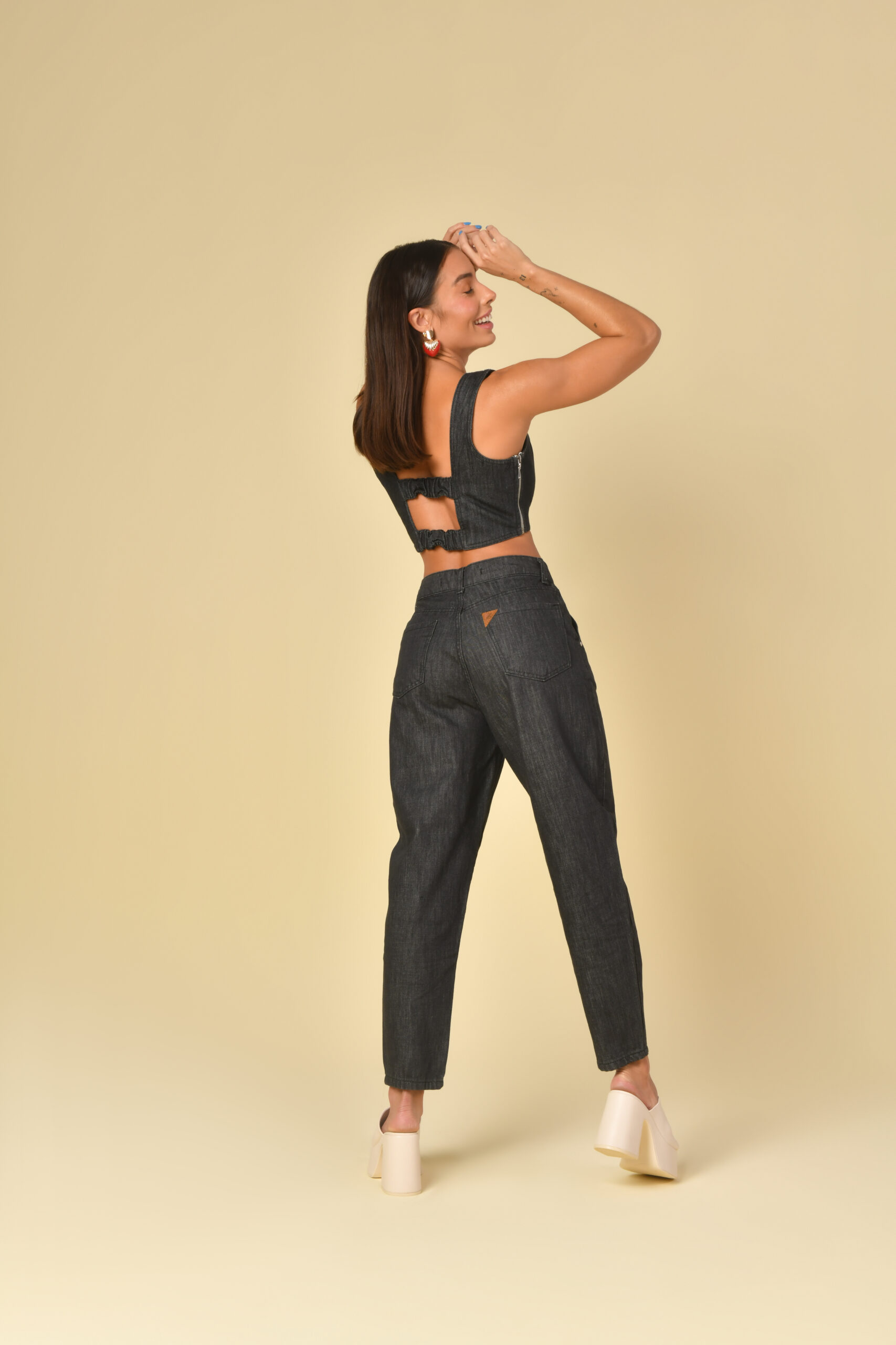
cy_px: 672
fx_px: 1642
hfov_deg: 30.5
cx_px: 448
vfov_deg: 44.5
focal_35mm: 44
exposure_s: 1/160
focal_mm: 44
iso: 320
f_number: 9
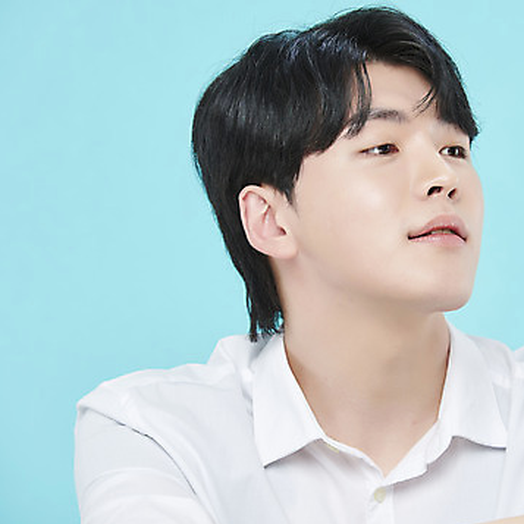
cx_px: 391
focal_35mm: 250
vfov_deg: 7.0
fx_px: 4282
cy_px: 235
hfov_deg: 7.0
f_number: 7.1
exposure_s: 1/125
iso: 64
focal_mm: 175
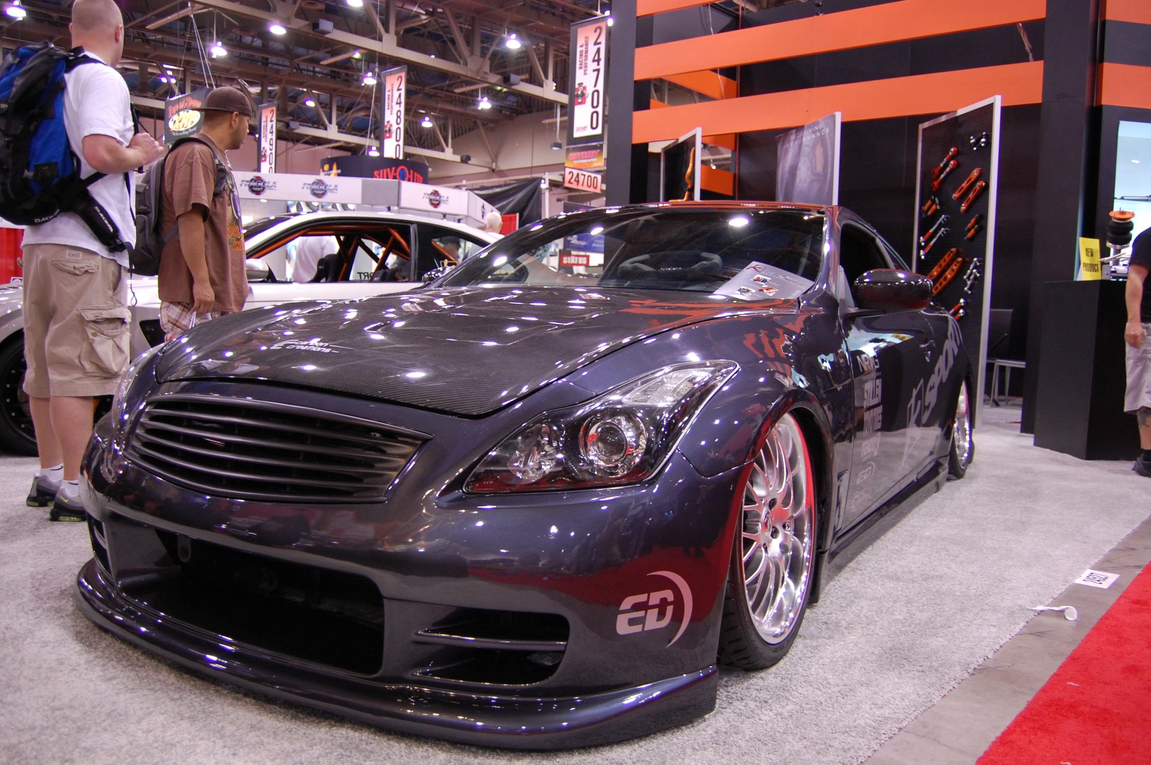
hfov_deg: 67.4
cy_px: 382
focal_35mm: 27
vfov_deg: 47.8
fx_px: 862
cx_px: 576
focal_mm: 18
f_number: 3.5
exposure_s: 1/30
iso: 800
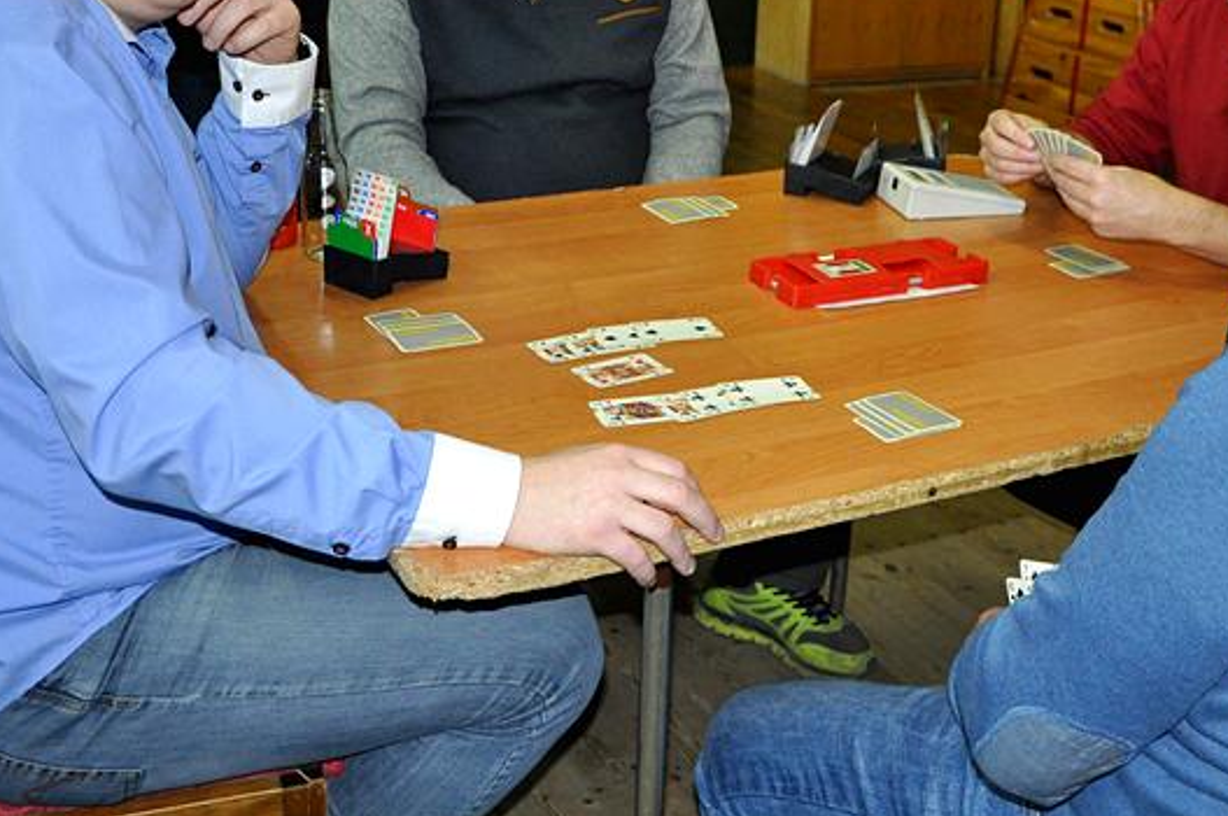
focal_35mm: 51
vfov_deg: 26.2
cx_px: 683
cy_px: 216
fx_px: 1731
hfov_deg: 39.0
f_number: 4.5
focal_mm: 21
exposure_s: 1/60
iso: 1250
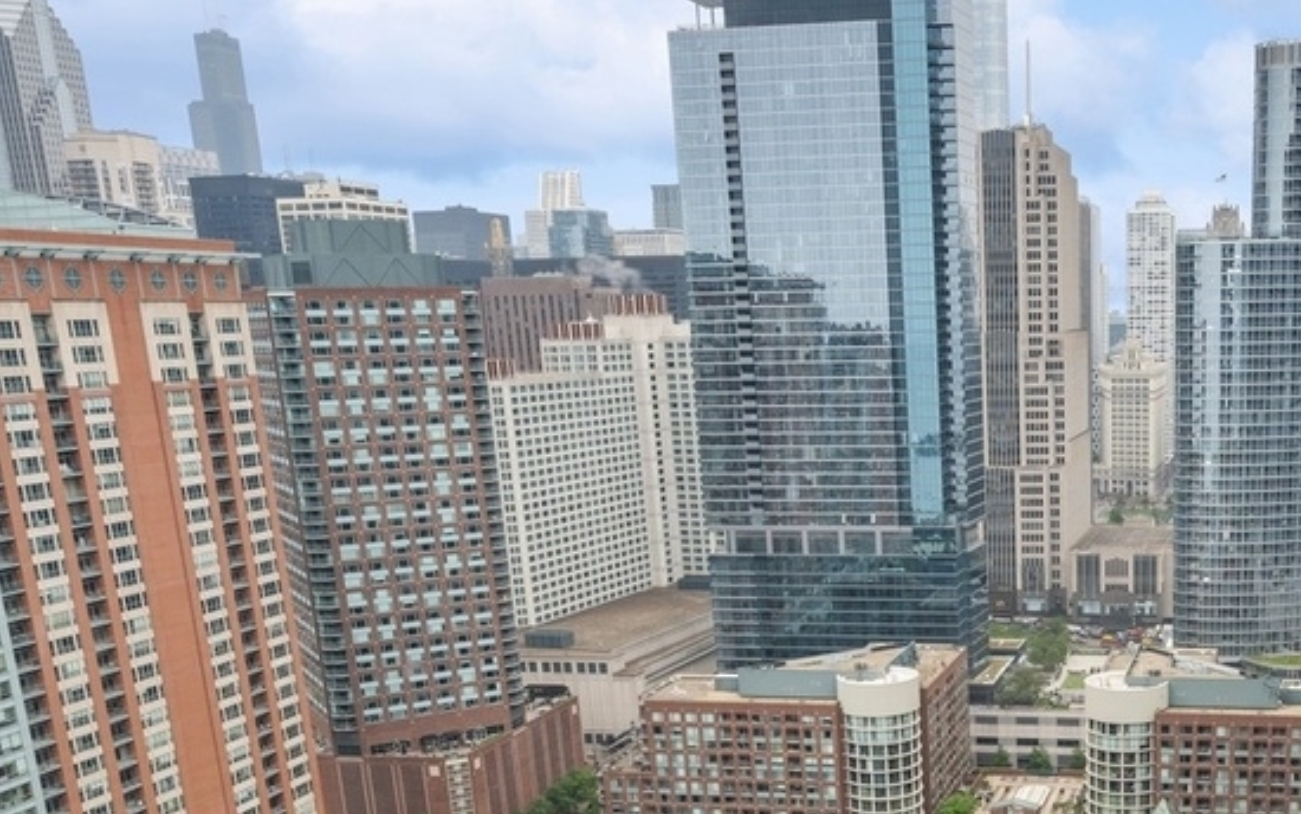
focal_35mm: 42
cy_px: 736
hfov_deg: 45.0
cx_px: 1031
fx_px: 1489
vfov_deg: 29.3
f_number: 9.5
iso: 200
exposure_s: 1/90
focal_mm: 14
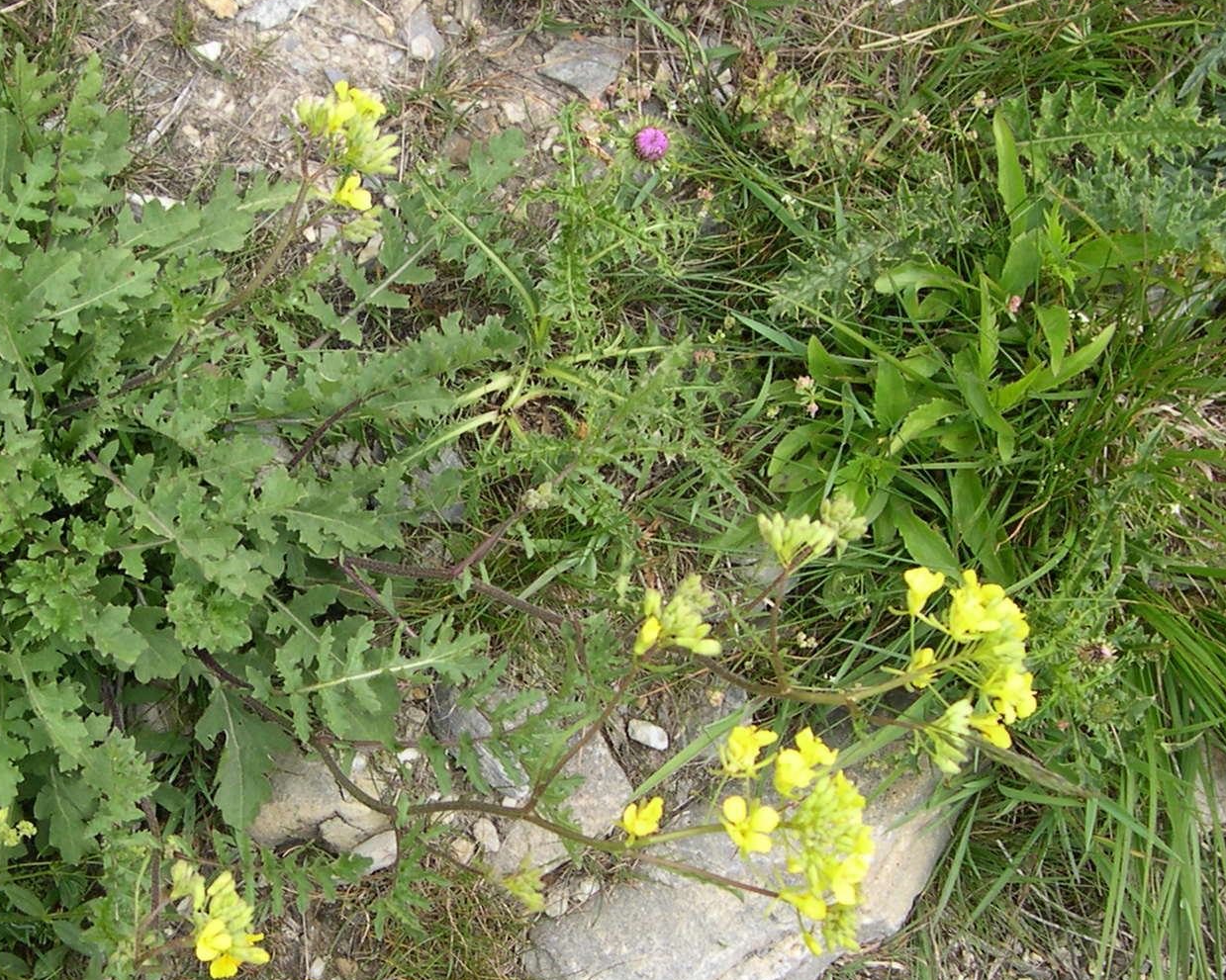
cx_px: 325
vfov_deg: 22.5
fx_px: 2467
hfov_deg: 27.6
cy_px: 562
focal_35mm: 68
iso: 100
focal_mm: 8
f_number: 2.8
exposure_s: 1/353
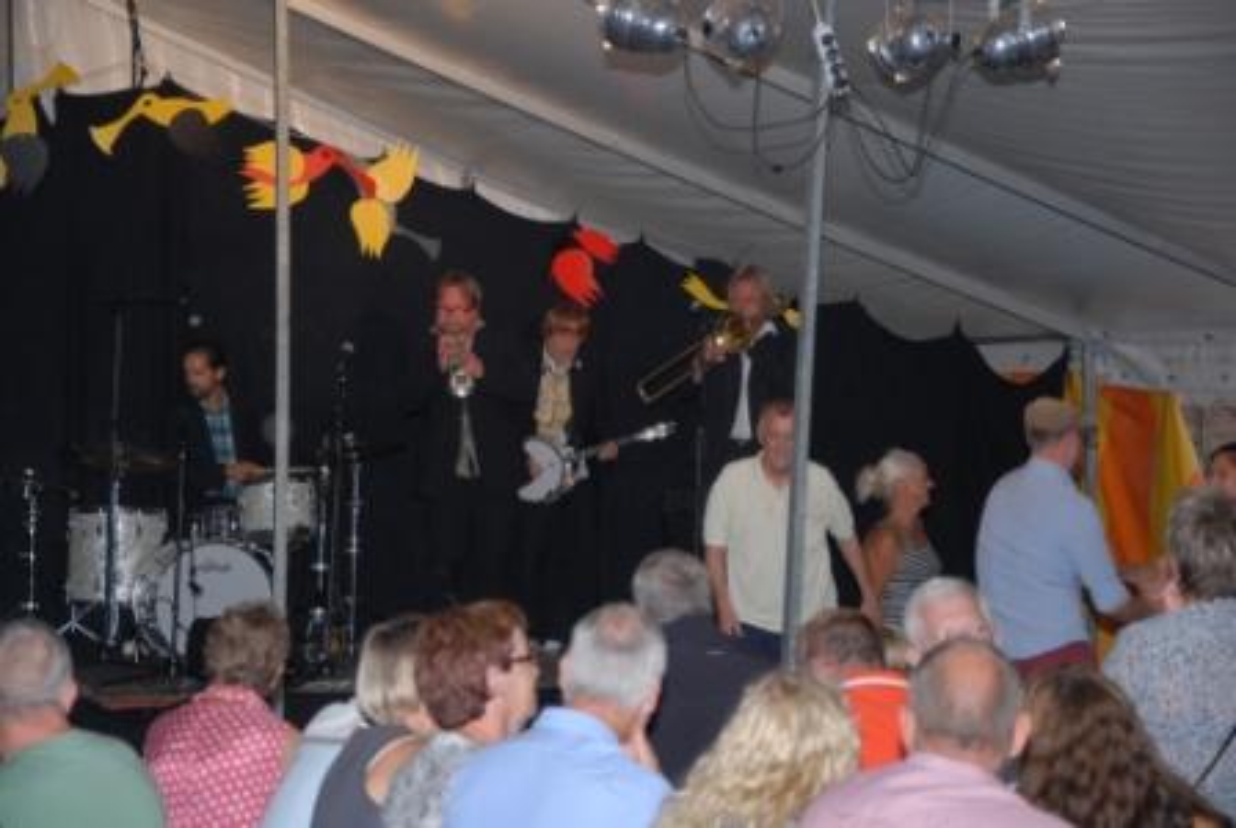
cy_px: 414
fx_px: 3868
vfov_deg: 12.2
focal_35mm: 112
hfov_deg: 18.2
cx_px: 618
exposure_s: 1/60
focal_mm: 75
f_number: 5.6
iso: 450
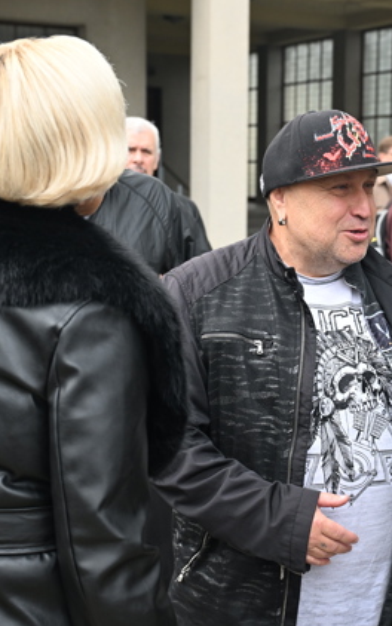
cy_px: 328
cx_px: 310
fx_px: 1110
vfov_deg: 31.5
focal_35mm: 65
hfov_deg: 19.8
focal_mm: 39
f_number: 4.5
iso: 1250
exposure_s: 1/800
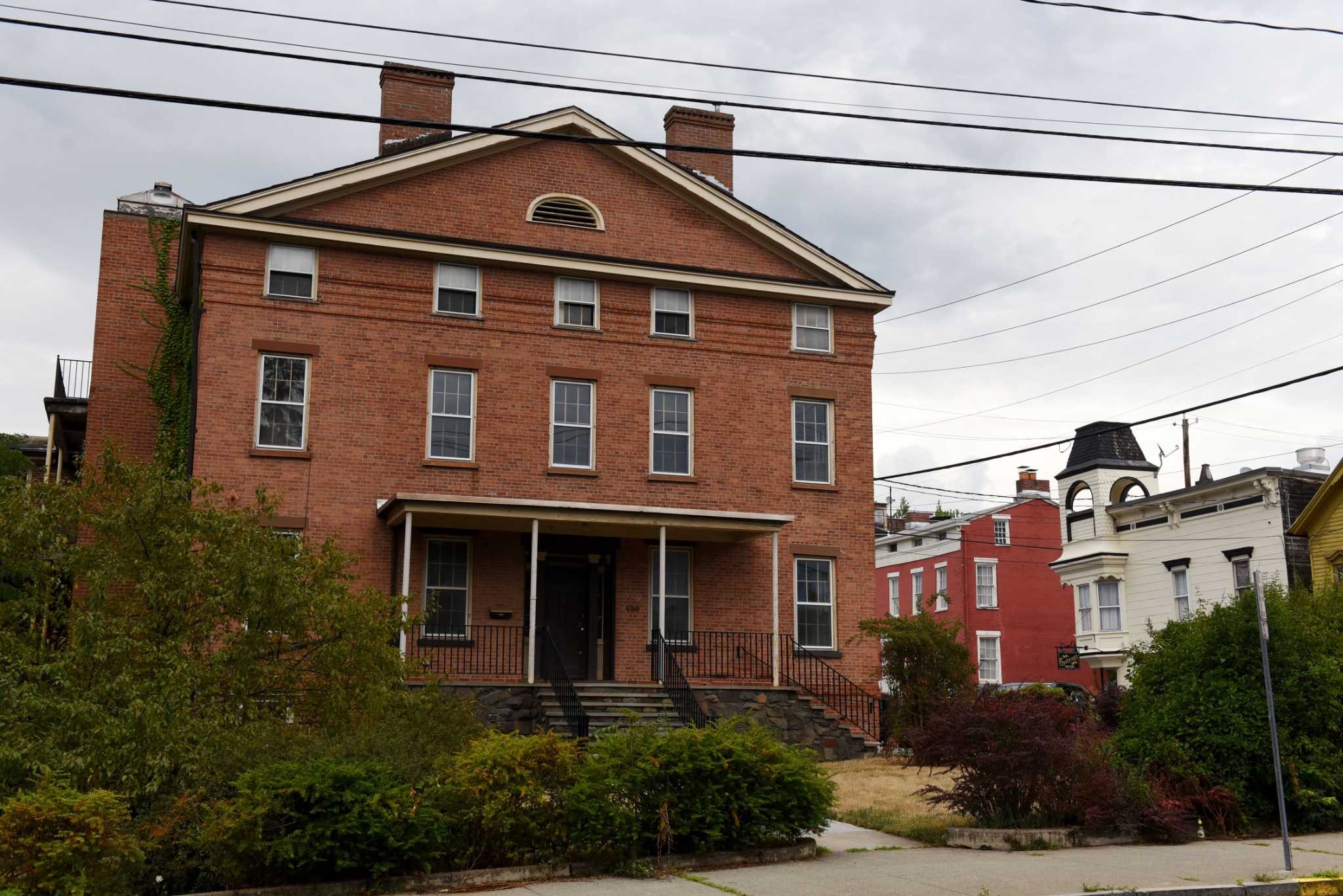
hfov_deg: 48.4
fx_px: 1493
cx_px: 672
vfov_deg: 33.4
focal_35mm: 40
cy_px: 448
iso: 800
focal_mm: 40
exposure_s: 1/4000
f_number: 7.1
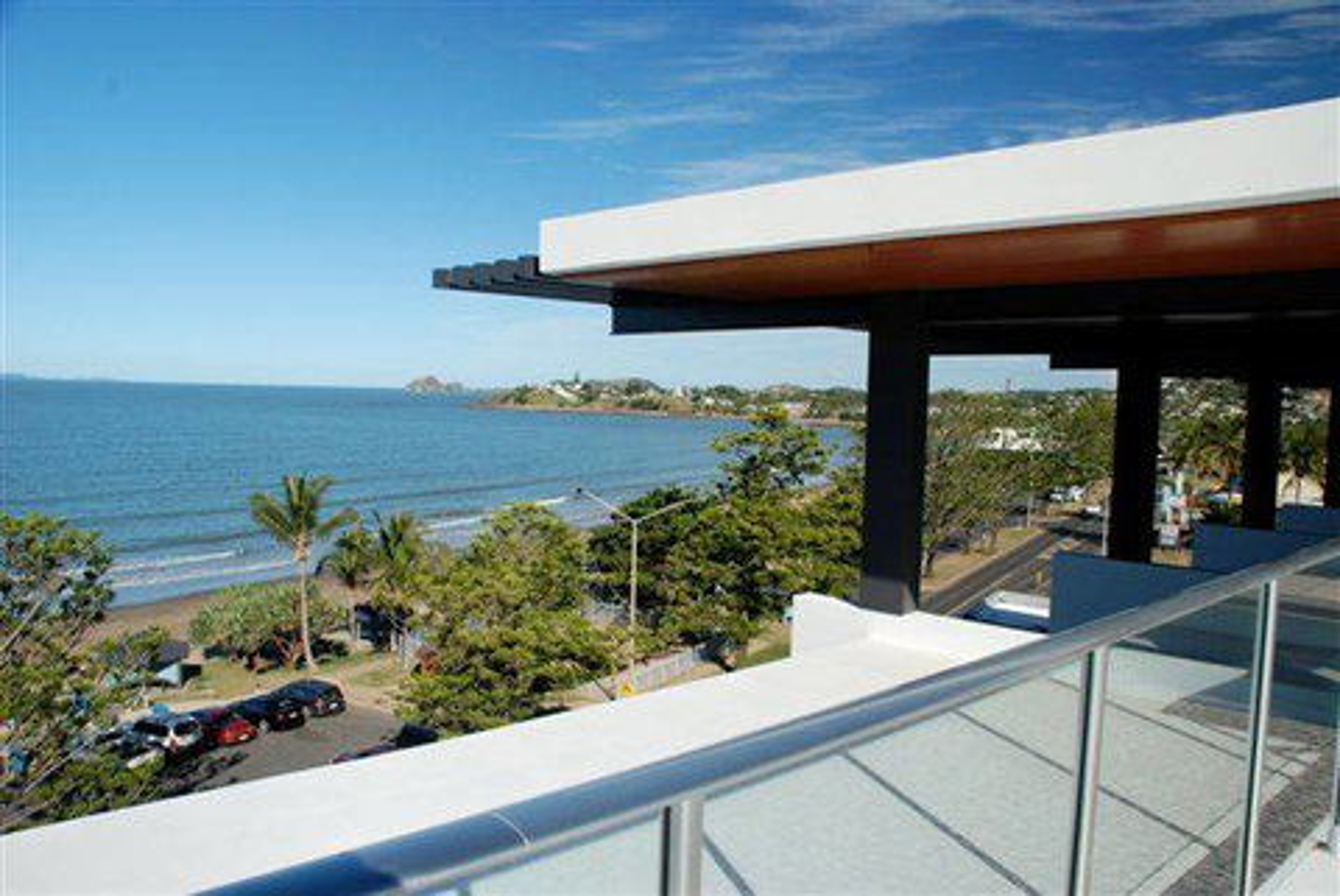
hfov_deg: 67.3
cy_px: 448
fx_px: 1006
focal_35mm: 27
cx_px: 670
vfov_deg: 48.0
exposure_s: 1/320
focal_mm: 18
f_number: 9
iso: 400
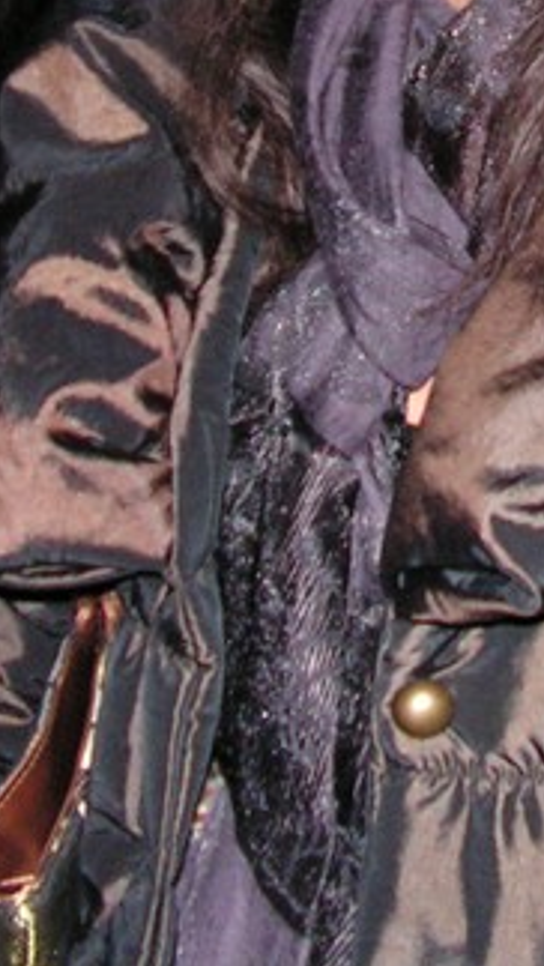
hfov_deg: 12.3
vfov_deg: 21.5
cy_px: 81
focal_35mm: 97
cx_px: 604
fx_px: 2484
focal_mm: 6
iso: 200
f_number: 3.2
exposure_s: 1/40
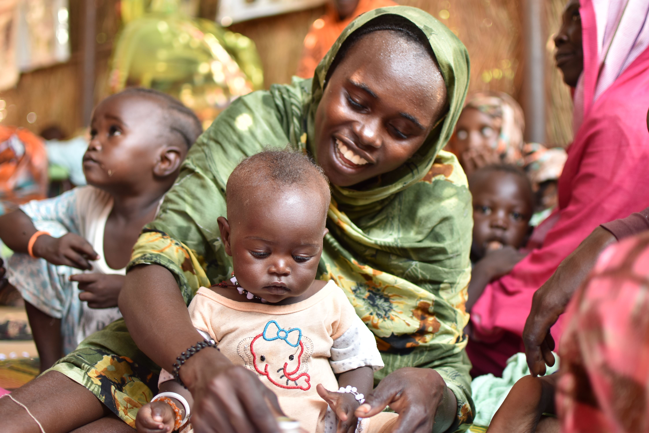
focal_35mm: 52
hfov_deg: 37.8
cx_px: 324
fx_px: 947
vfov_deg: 25.8
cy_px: 216
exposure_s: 1/60
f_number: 1.8
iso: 100
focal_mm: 35
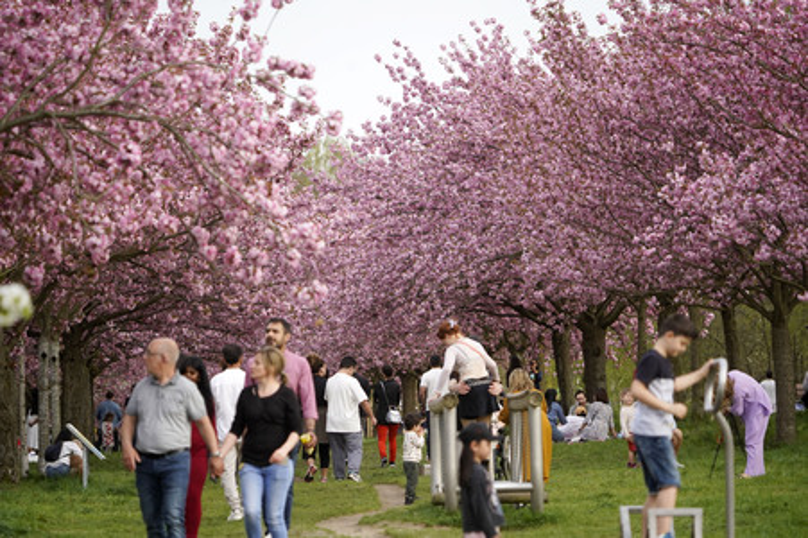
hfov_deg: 8.5
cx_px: 404
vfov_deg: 5.6
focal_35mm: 243
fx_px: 5450
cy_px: 269
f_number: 5.6
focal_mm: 243
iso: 1600
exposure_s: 1/1000
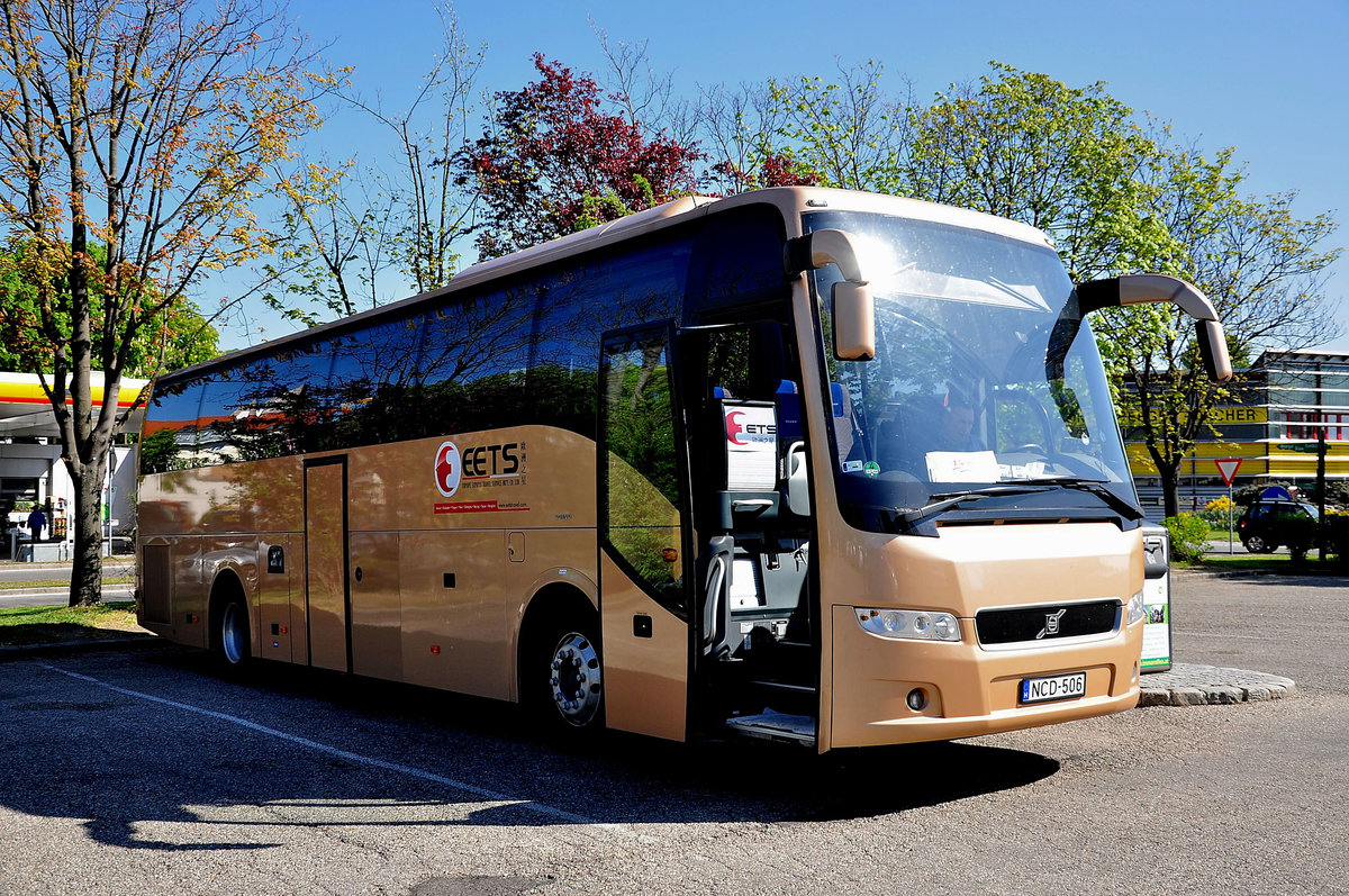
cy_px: 448
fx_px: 1403
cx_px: 674
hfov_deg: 51.3
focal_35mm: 38
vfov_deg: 35.4
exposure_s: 1/800
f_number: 4
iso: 200
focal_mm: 25
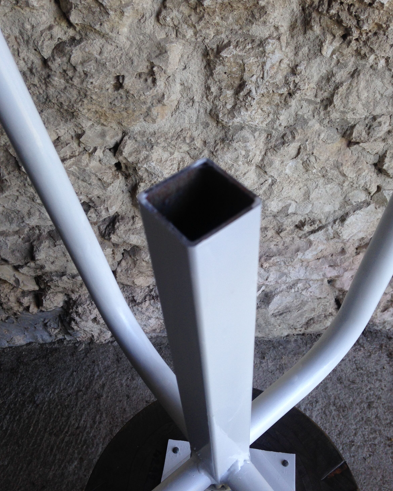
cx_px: 206
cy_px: 263
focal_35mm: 36
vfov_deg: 50.2
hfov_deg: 41.1
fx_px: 523
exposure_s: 1/120
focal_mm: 4.12
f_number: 2.4
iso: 50
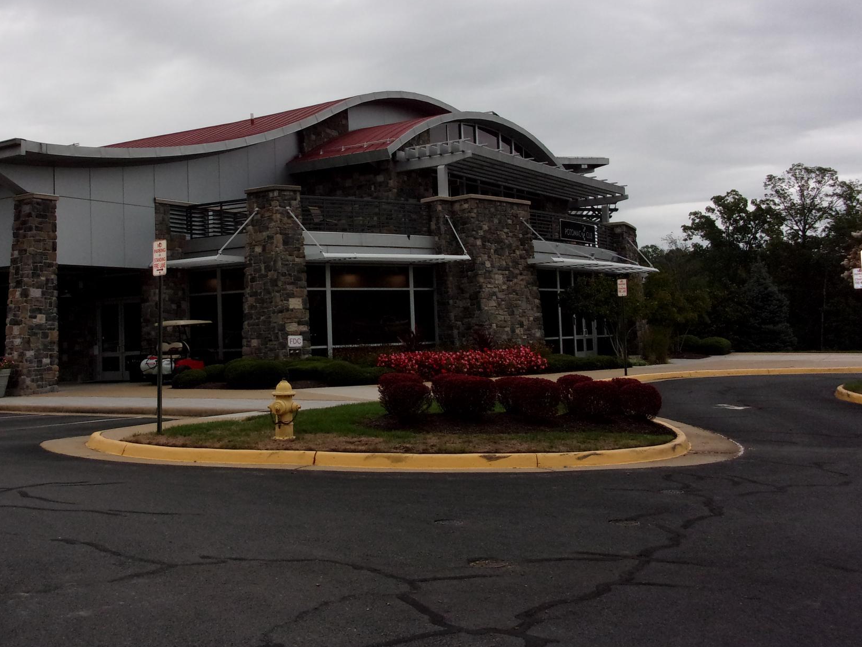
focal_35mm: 45
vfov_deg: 32.1
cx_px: 334
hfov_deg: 41.8
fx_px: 1121
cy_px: 264
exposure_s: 1/480
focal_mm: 6.4
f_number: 4.5
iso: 200
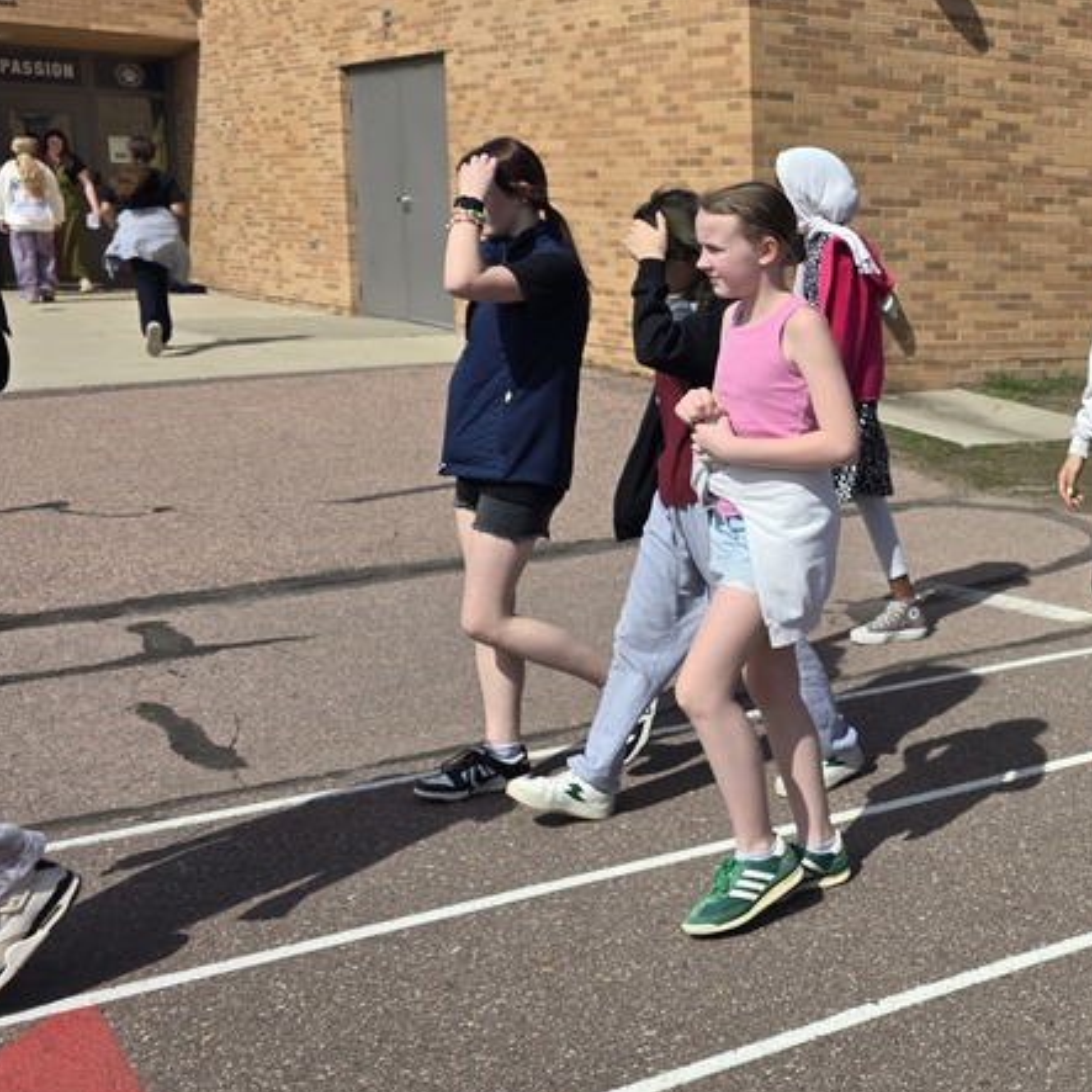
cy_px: 498
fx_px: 1677
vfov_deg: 36.0
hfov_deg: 31.4
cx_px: 1242
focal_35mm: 47
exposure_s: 1/1286
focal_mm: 6.3
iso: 12
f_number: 1.7
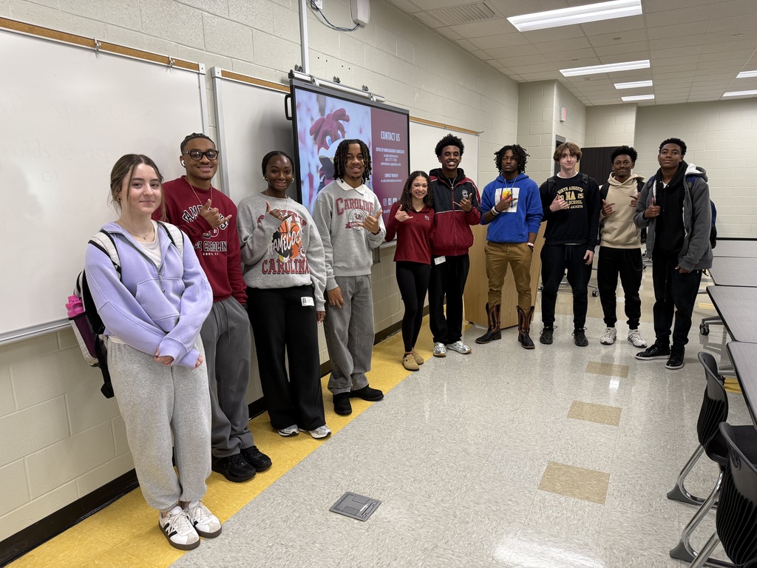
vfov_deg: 56.8
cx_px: 378
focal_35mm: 24
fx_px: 525
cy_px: 284
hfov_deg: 71.6
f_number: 1.78
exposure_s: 1/60
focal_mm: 6.76
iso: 125
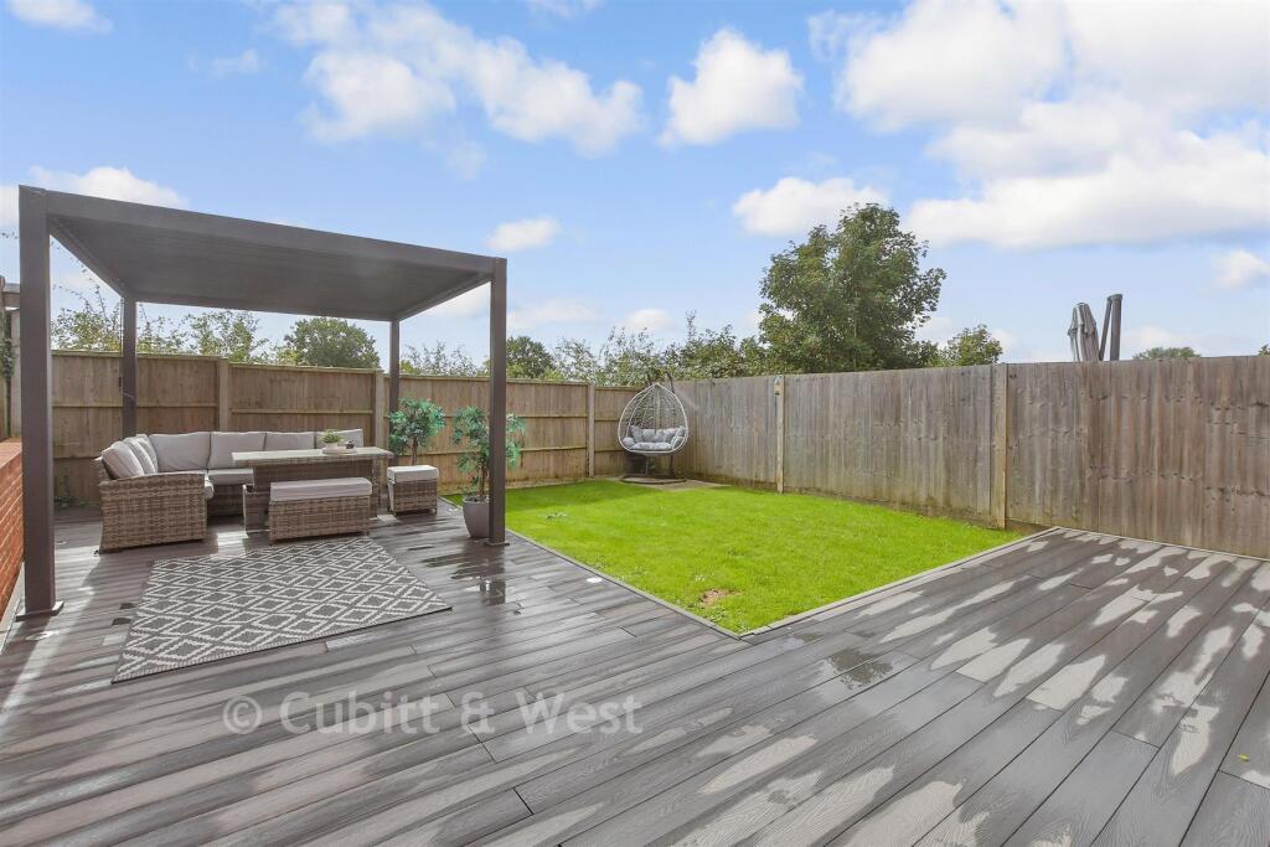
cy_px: 424
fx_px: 529
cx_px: 635
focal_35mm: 15
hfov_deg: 100.4
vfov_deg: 77.3
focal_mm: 10
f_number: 8
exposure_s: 1/320
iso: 160
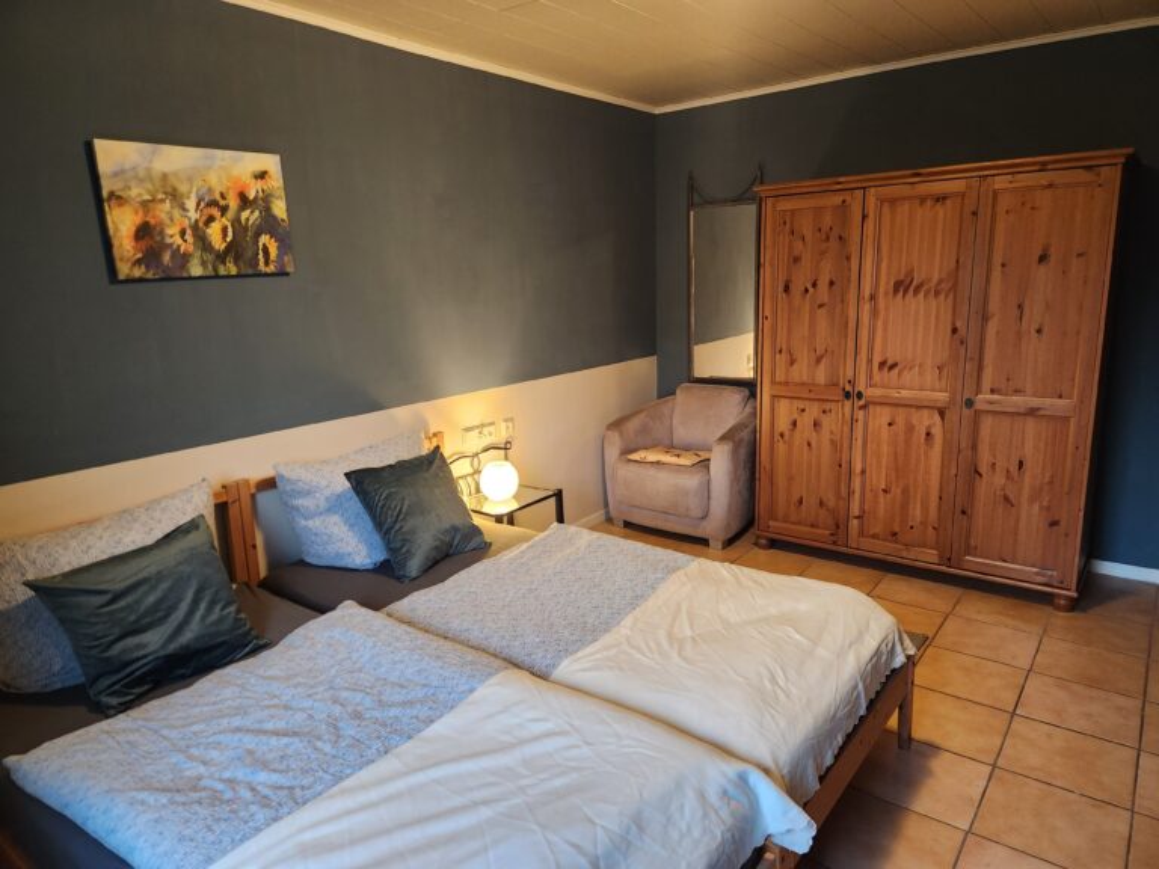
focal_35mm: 23
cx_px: 580
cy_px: 434
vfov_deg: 58.9
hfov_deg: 73.9
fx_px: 770
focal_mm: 5.4
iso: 500
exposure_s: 1/50
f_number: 1.8
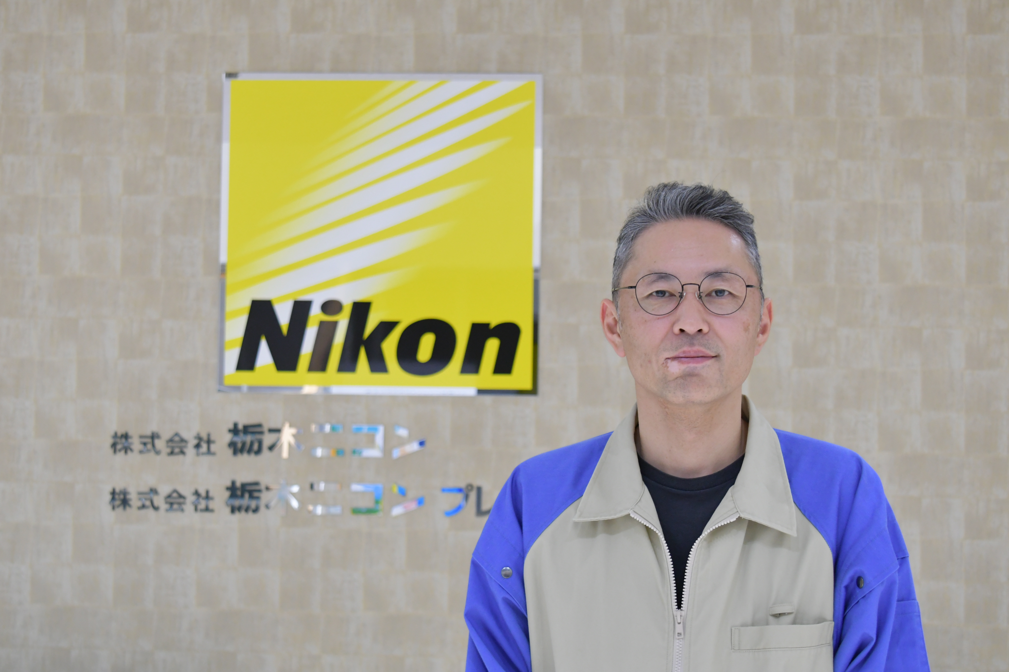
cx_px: 504
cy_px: 336
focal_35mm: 60
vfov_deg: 22.6
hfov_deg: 33.4
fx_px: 1682
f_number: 5
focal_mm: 40
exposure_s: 1/50
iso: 1600
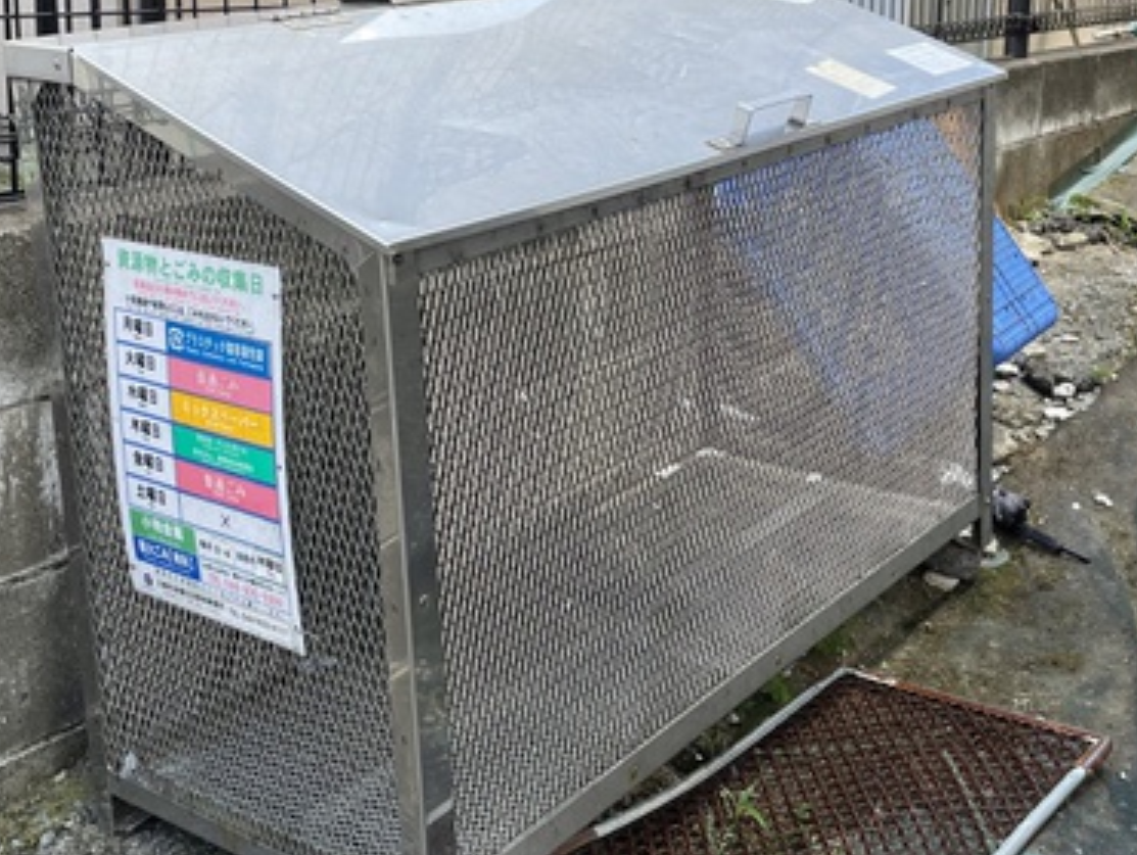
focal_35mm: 49
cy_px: 231
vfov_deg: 29.3
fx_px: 1611
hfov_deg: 38.9
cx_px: 582
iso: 32
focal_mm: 4.2
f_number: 1.6
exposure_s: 1/381
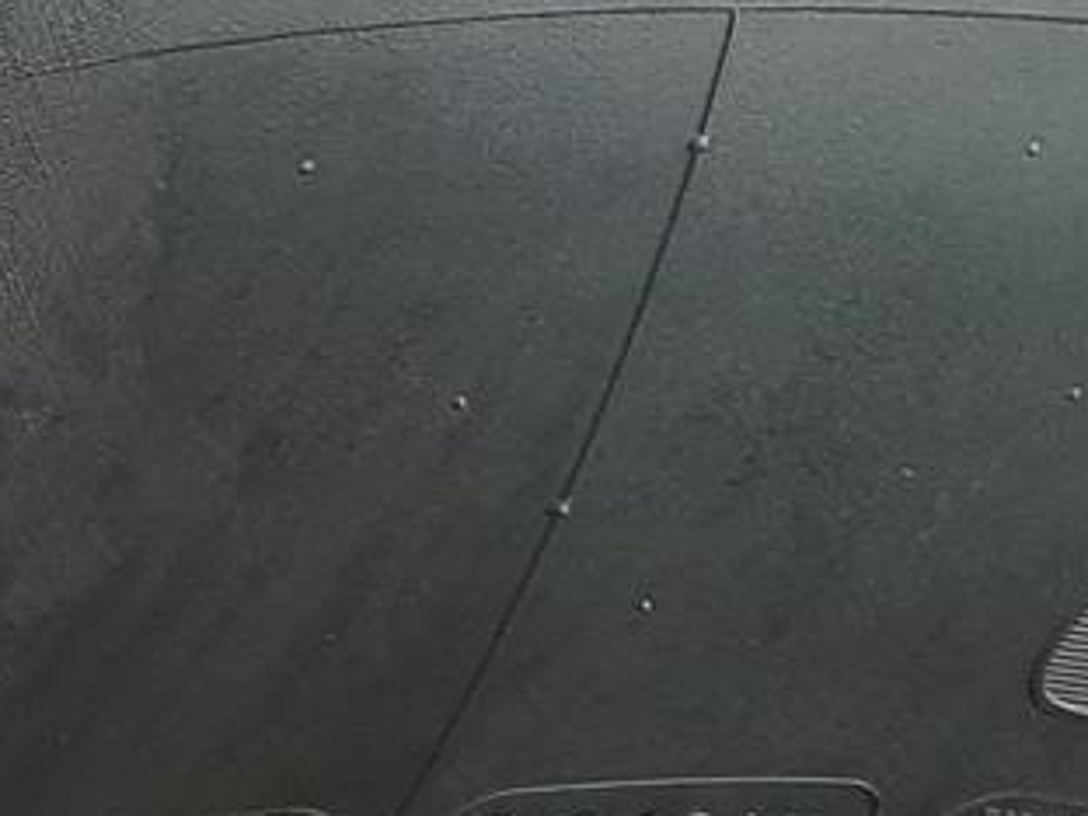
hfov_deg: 17.4
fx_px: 3143
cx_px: -600
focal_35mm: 100
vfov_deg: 14.7
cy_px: 614
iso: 40
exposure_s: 1/174
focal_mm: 3.93
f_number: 1.7
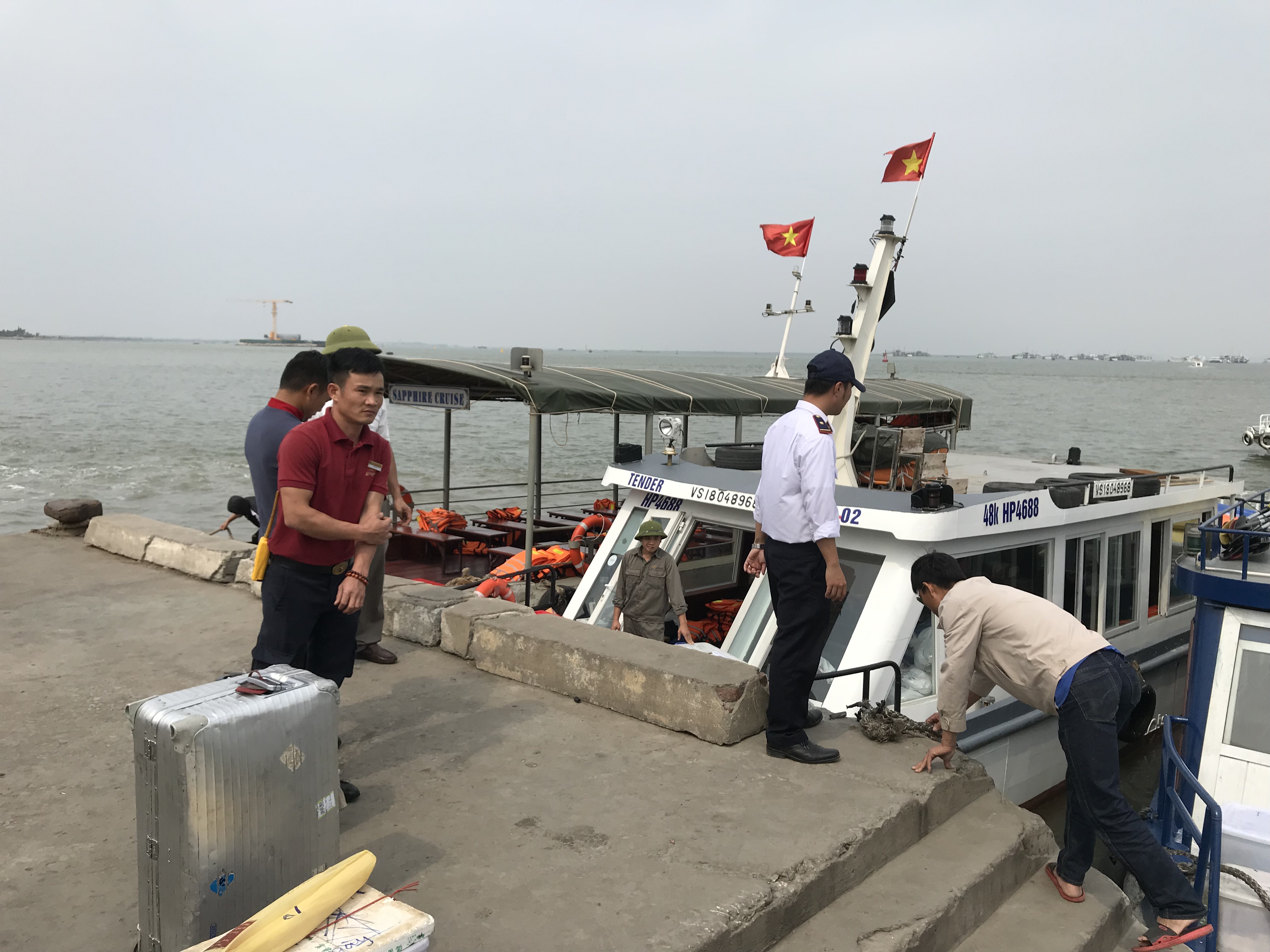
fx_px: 1027
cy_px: 476
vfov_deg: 49.7
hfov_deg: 63.4
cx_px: 635
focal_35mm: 28
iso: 20
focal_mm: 3.99
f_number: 1.8
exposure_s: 1/3195
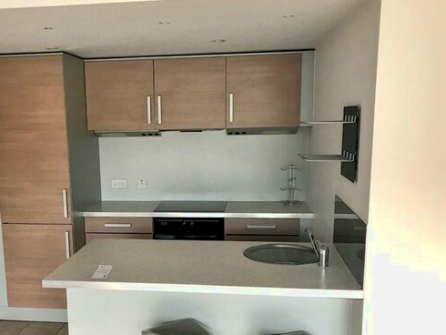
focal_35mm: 40
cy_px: 223
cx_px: 162
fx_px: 516
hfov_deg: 46.3
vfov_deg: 35.6
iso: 40
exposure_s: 1/25
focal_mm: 3.99
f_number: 1.8
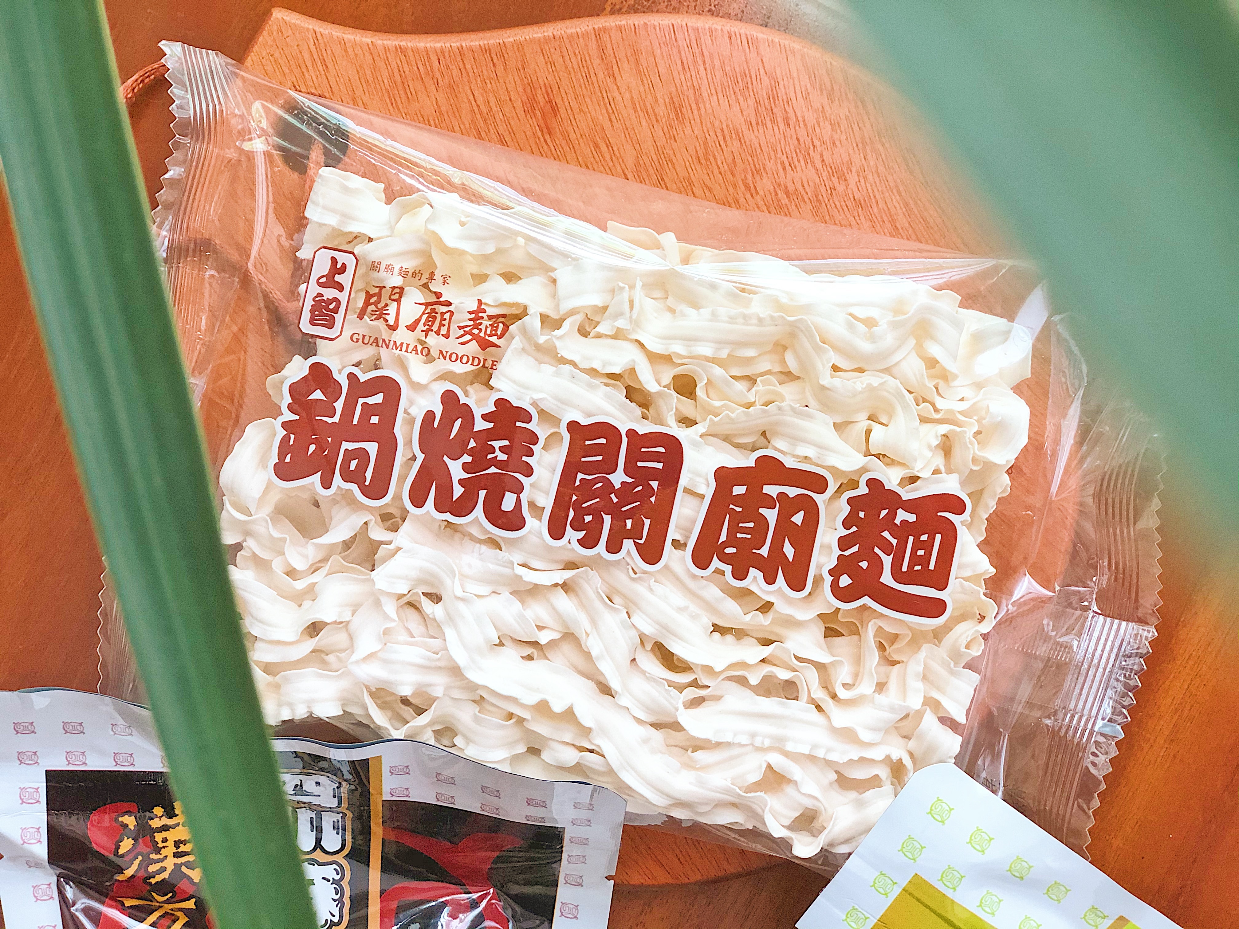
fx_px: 2040
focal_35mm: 57
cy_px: 464
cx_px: 620
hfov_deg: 33.8
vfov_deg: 25.7
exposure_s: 1/30
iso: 50
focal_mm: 6.6
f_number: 2.8
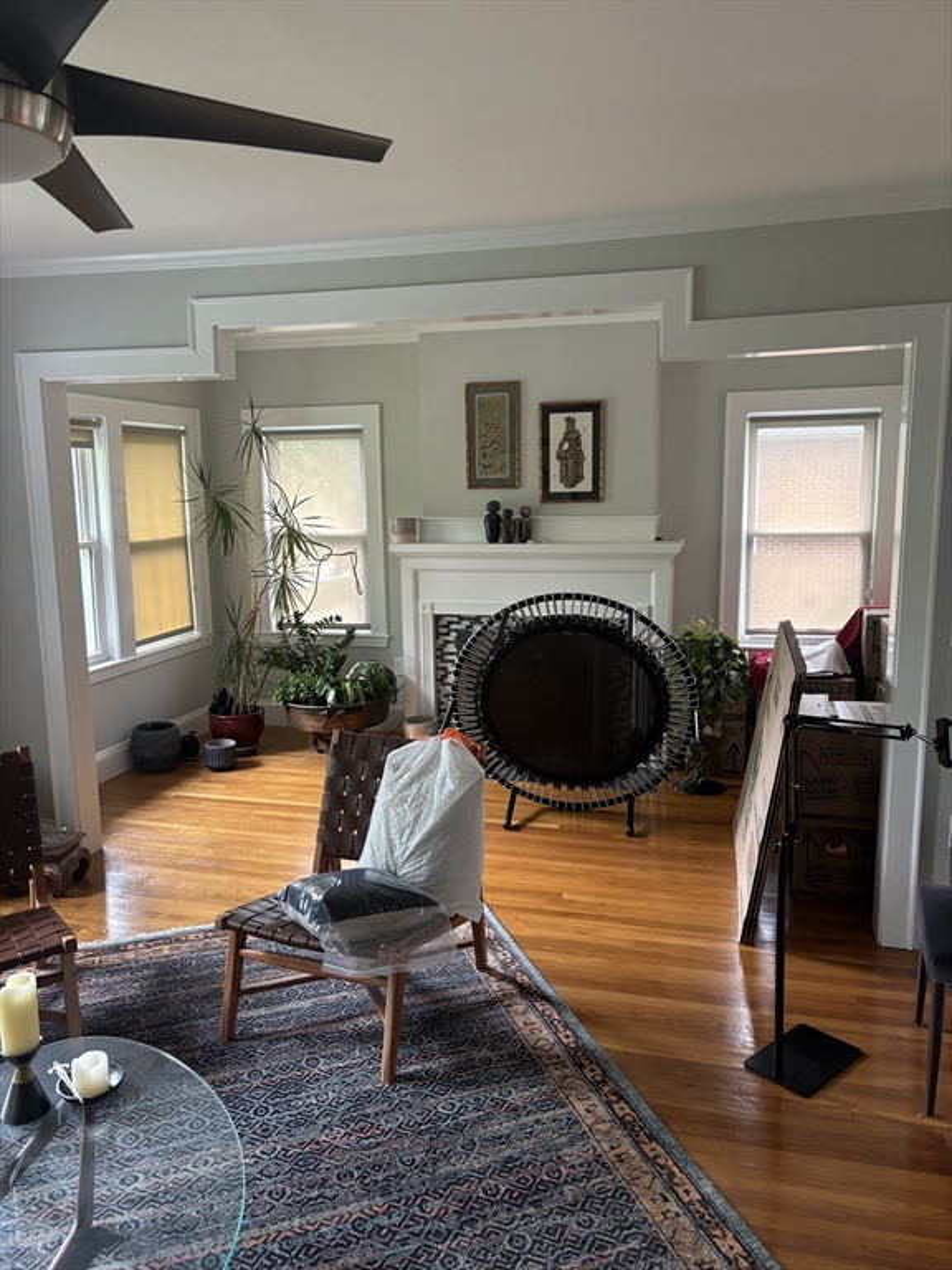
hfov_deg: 53.1
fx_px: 953
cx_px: 476
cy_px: 635
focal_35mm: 26
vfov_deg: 67.3
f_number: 1.6
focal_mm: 5.96
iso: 250
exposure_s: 1/60
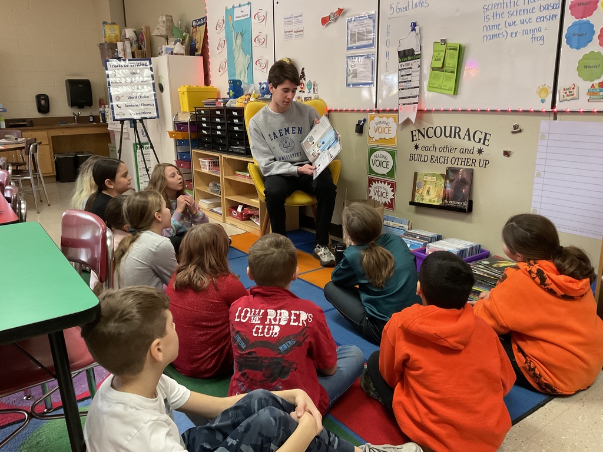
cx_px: 302
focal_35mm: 29
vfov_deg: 48.2
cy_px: 226
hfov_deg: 61.7
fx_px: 505
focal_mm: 3
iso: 250
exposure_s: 1/40
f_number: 1.8
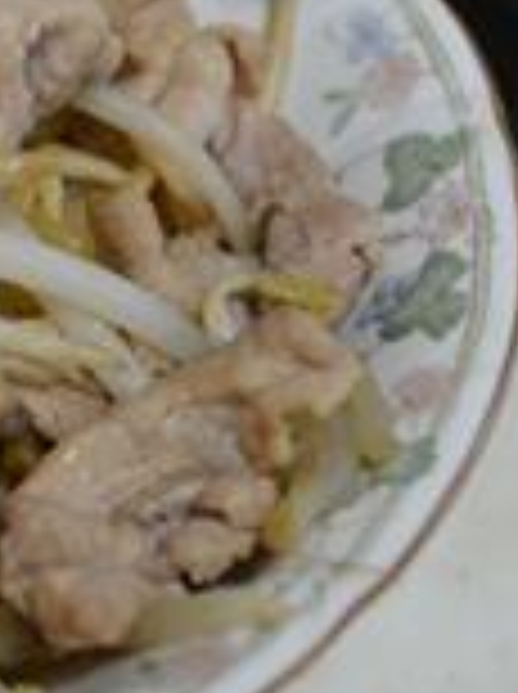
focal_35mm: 131
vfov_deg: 15.0
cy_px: 295
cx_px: -302
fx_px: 2626
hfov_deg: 10.8
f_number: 3.3
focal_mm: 35
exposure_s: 1/40
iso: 400
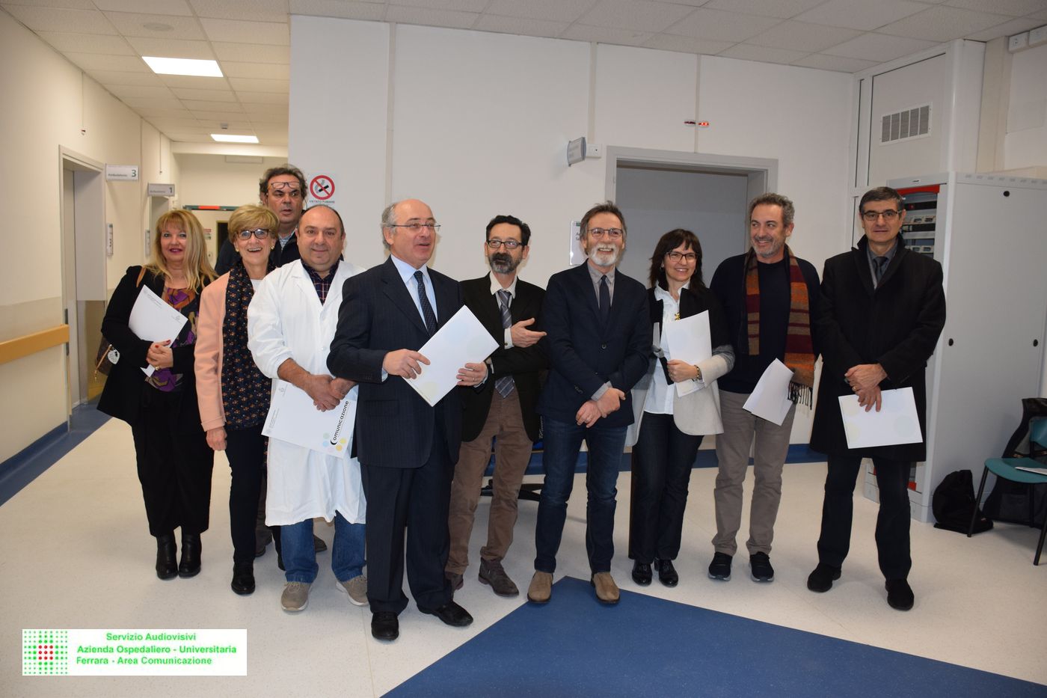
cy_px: 349
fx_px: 785
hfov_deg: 67.4
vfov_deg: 47.9
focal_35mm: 27
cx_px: 524
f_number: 5
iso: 800
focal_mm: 18
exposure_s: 1/100
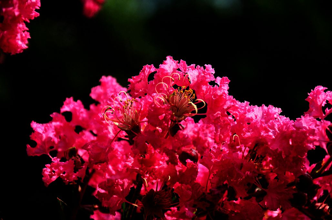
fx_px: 1451
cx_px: 166
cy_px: 110
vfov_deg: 8.7
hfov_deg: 13.1
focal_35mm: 158
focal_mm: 105
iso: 200
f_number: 5.6
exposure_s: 1/3200
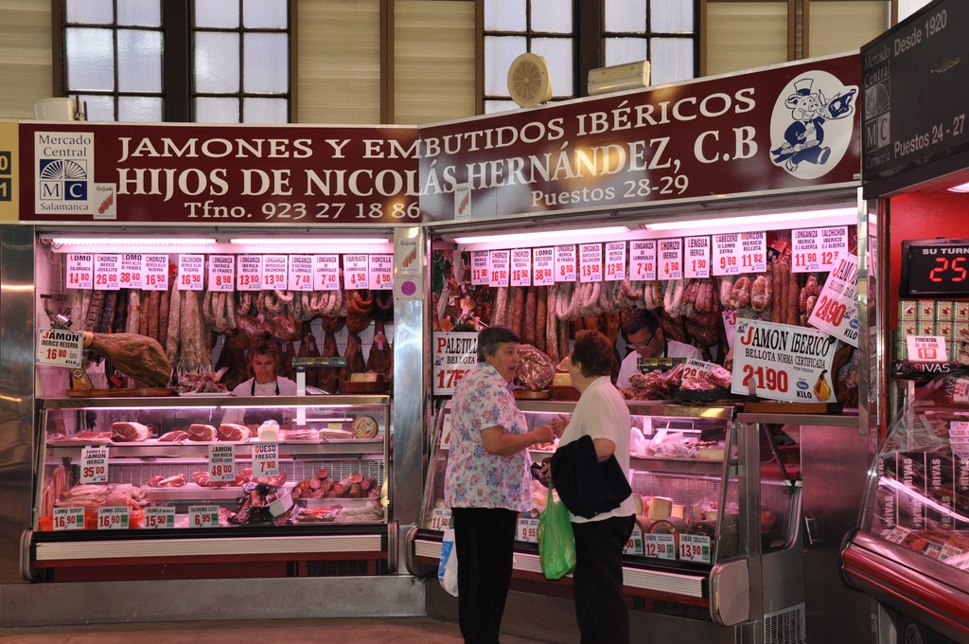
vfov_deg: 28.0
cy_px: 322
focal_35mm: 48
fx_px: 1290
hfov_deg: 41.2
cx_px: 484
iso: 400
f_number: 4
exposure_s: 1/80
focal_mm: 32
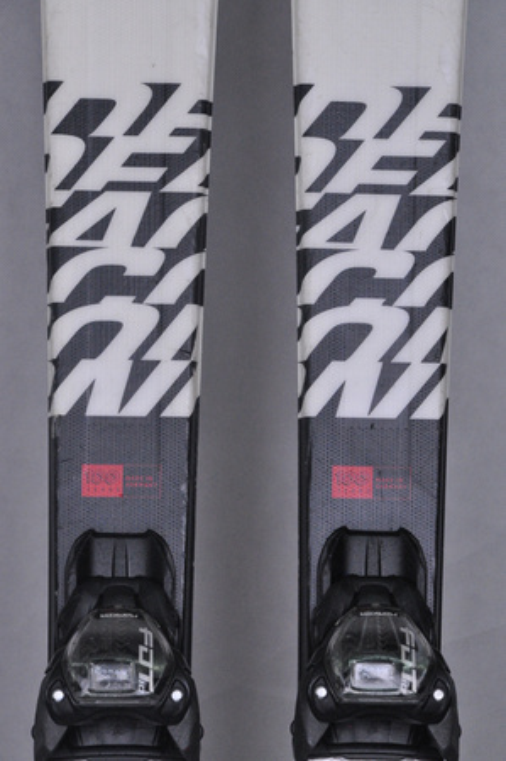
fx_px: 3328
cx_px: 253
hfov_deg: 8.7
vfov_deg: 13.1
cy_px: 380
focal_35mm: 158
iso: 3200
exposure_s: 1/125
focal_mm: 105
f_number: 11
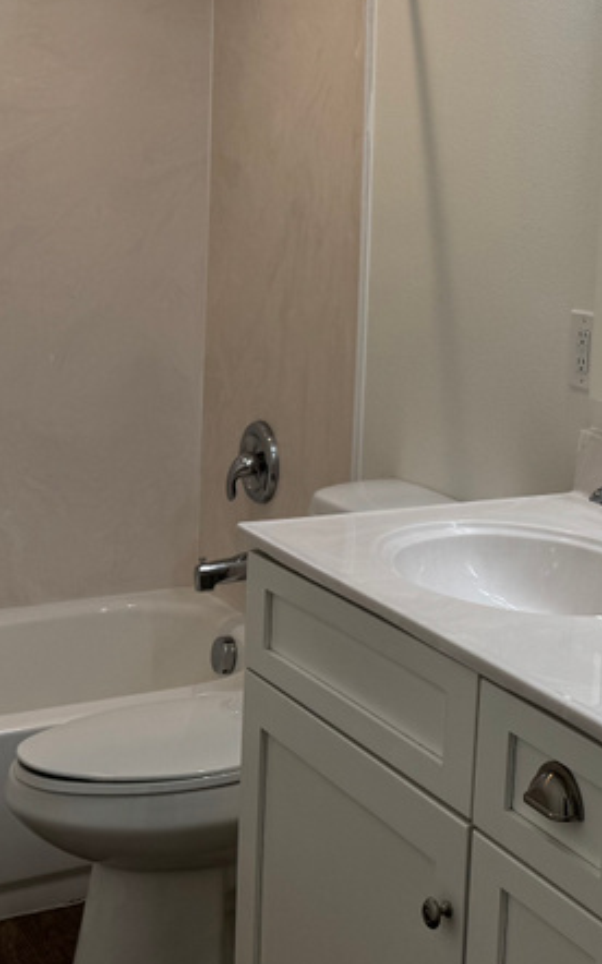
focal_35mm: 59
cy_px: 316
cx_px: 733
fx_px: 1550
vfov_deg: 34.2
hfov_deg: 20.5
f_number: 1.78
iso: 64
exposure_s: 1/244
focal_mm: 6.76
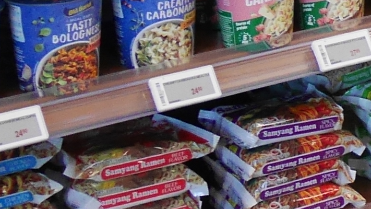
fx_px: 1663
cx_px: 1066
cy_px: -286
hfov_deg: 10.0
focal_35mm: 169
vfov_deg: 6.8
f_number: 3.5
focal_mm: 12
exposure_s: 1/125
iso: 1250
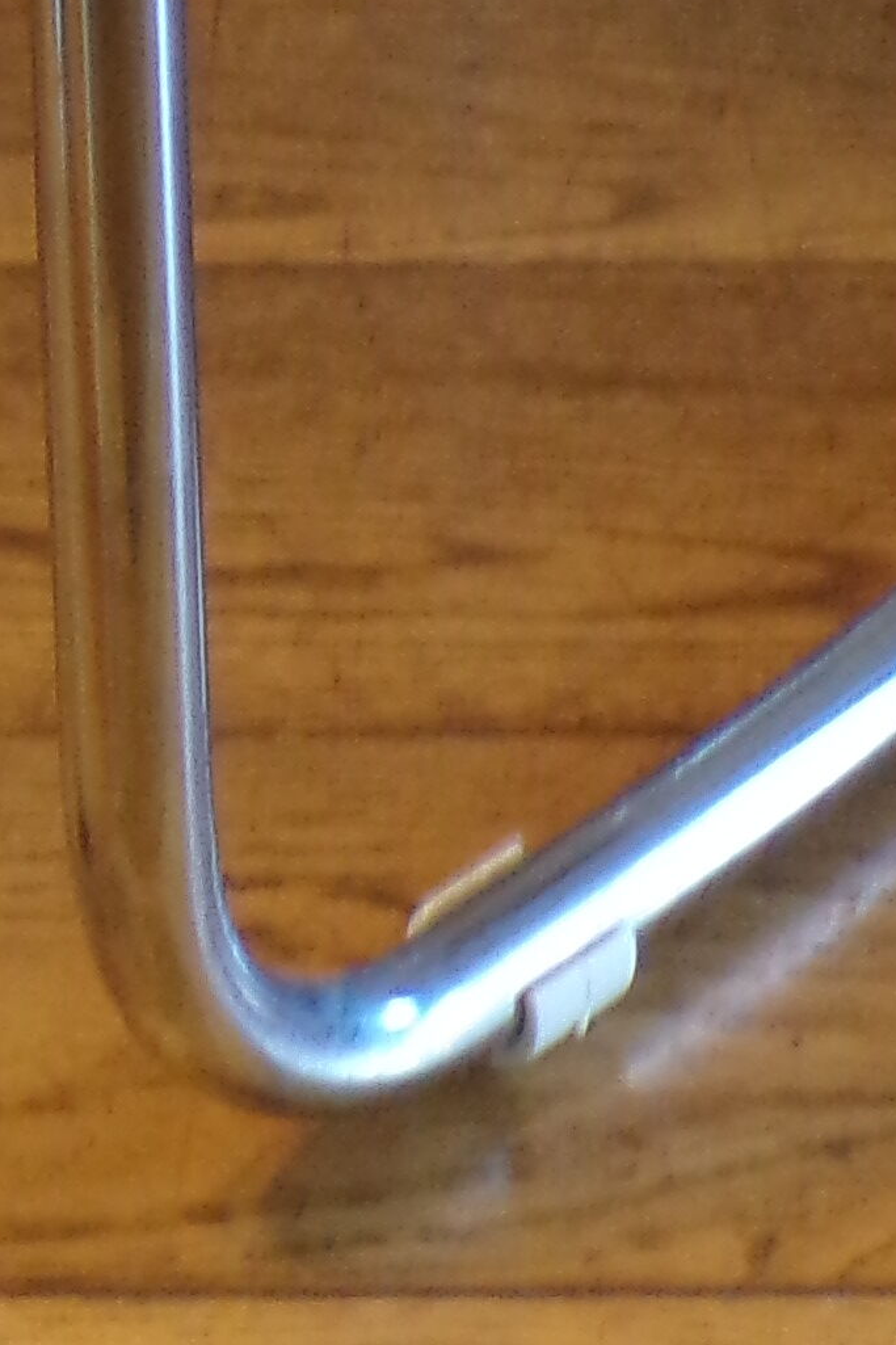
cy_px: -1289
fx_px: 6460
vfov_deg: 10.9
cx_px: 41
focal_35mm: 173
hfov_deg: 7.9
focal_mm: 6.6
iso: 234
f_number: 3.3
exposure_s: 1/17
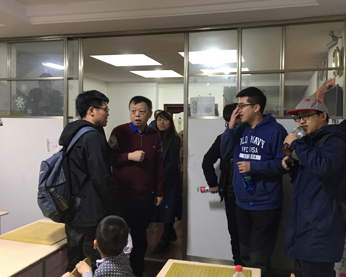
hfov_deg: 55.5
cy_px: 139
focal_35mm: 32
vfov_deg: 45.8
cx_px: 195
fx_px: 328
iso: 80
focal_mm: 4.15
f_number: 2.2
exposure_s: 1/10
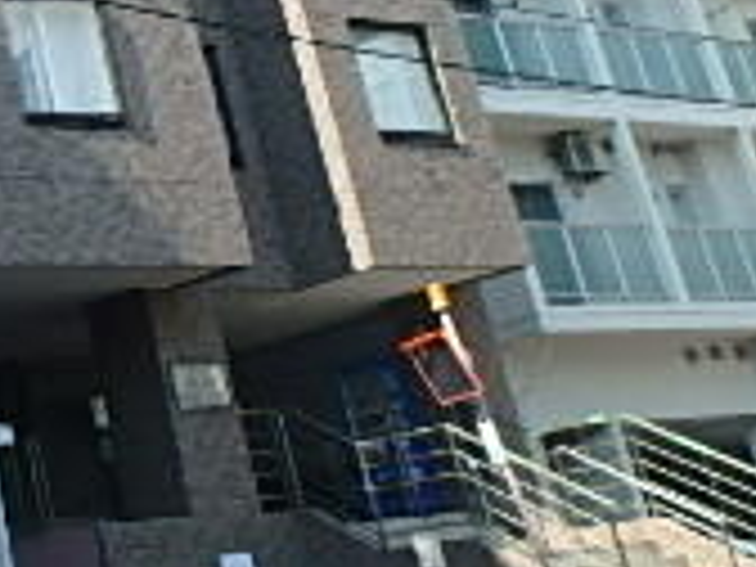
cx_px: -342
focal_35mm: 80
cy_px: -310
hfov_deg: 21.1
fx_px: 1747
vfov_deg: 16.6
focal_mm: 3.7
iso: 125
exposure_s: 1/400
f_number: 3.5
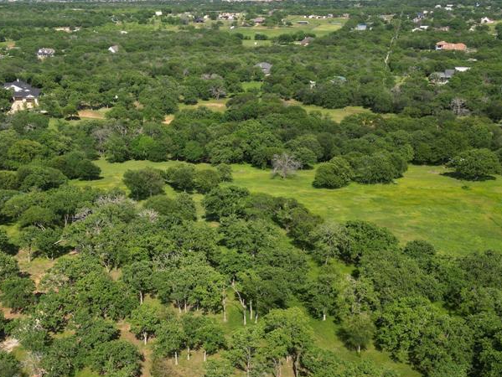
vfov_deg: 35.0
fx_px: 595
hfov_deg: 45.2
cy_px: 227
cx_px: 179
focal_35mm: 41
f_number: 1.7
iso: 110
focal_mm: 6.72
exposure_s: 1/2500
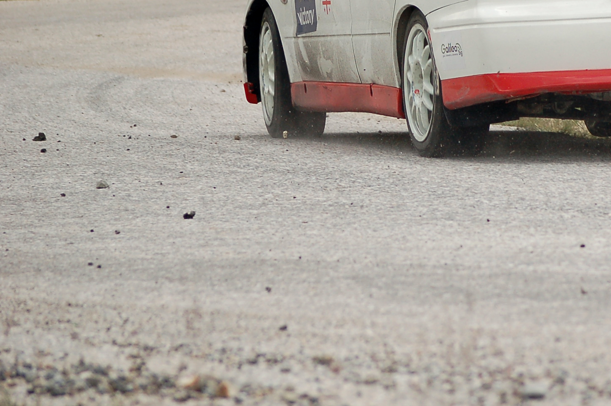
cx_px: 553
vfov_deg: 5.2
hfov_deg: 7.8
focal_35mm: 264
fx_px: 4477
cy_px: 24
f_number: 4.5
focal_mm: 85
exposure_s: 1/1000
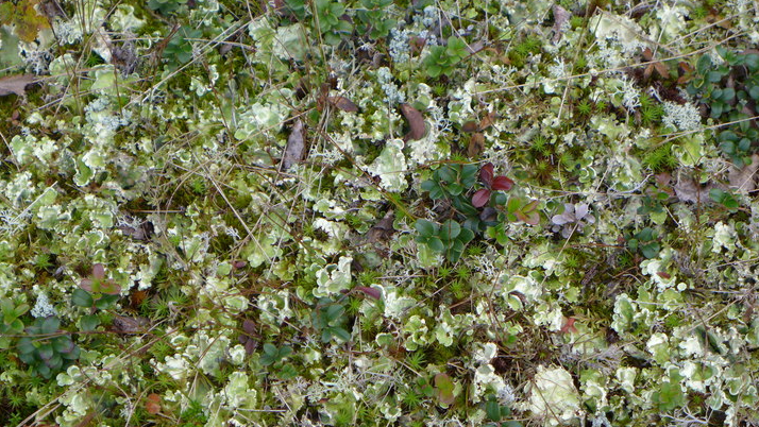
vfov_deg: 12.8
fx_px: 1912
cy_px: 223
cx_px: 380
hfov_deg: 22.4
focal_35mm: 95
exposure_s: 1/320
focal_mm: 17.7
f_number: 2.8
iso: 80
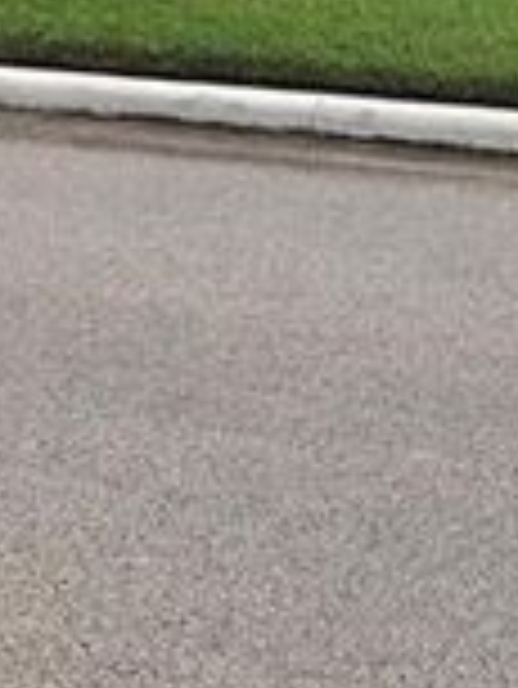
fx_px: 2431
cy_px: -375
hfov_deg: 12.0
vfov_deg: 14.9
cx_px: 513
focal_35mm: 122
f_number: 1.8
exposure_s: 1/453
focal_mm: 4
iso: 20
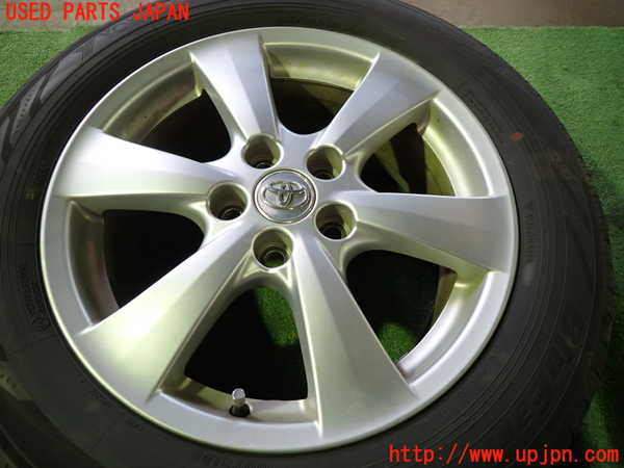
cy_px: 234
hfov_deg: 69.4
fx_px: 451
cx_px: 312
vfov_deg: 54.9
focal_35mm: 25
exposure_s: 1/30
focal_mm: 4.5
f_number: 2
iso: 200
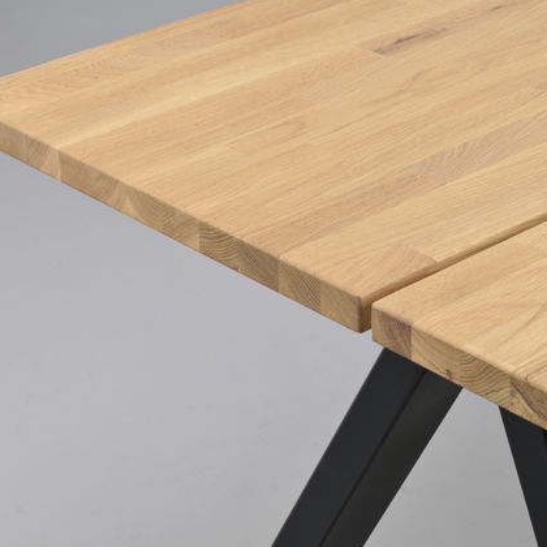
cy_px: 275
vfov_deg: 17.9
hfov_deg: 17.9
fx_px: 1734
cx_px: 320
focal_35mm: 97
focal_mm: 50
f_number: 16
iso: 100
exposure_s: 1/100
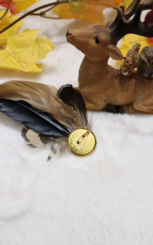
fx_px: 167
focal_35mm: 25
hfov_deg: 49.2
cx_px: 85
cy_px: 125
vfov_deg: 72.5
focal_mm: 5.54
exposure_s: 1/100
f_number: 1.8
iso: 50
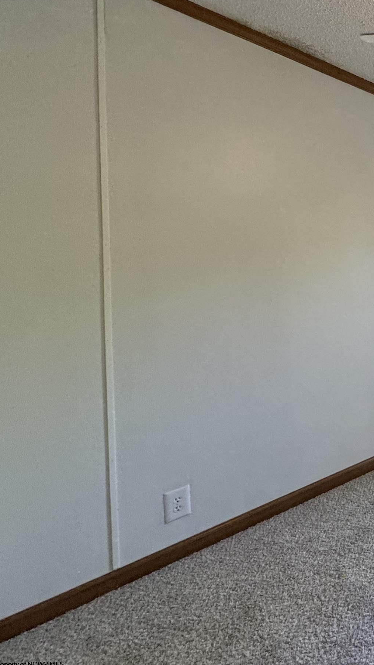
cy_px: 244
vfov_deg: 70.6
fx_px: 458
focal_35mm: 26
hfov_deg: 29.0
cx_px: 554
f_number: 2.2
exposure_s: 1/120
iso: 200
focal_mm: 2.22
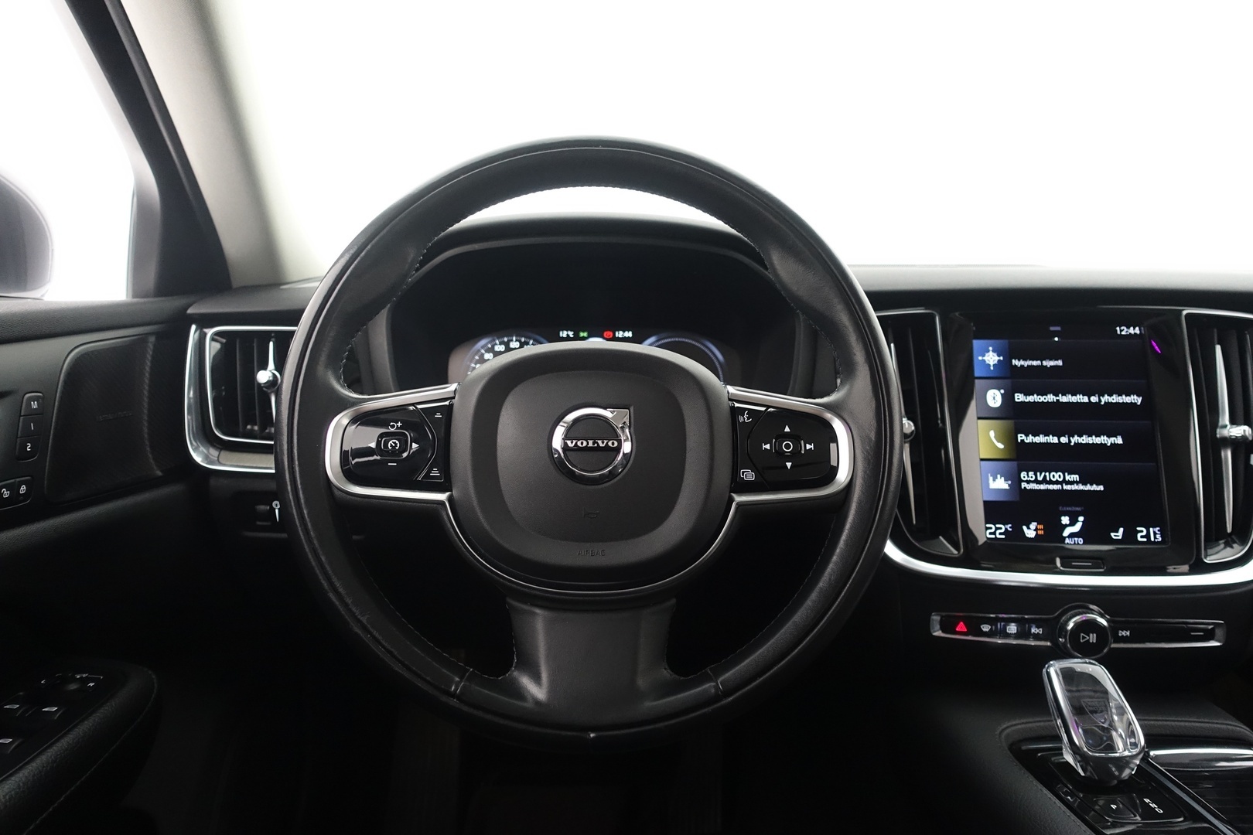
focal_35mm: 24
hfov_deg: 73.7
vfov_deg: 53.1
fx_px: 835
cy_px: 418
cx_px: 626
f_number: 2.5
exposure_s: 1/30
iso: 1000
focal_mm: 8.8
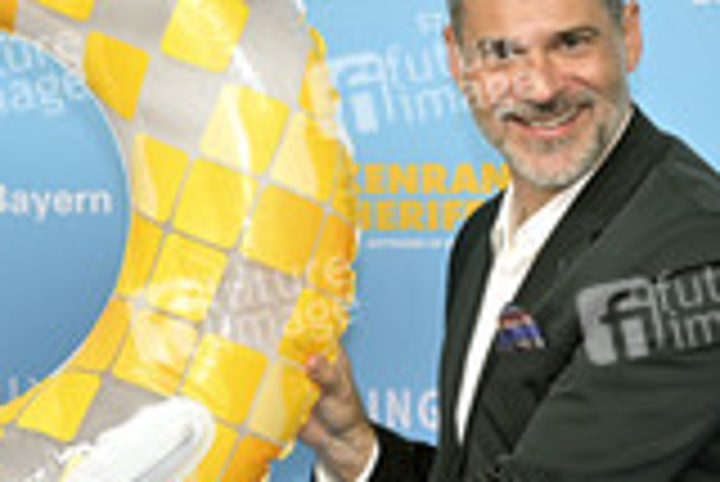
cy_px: 423
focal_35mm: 149
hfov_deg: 13.8
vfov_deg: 9.2
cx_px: 304
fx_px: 2983
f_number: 4
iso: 160
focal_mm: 53
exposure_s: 1/100
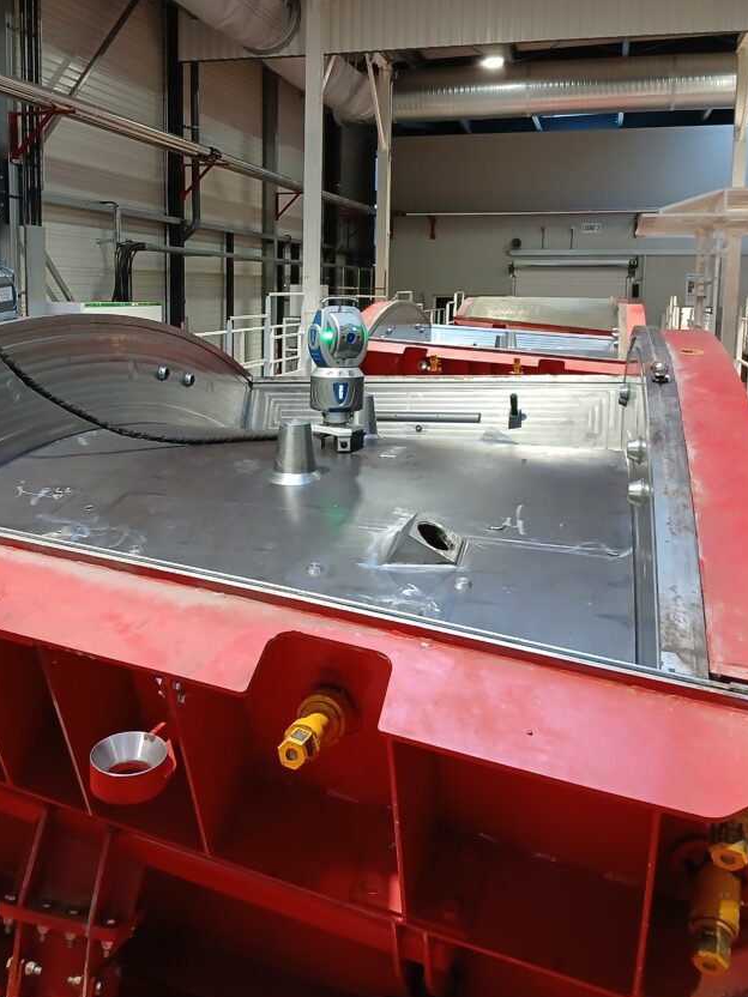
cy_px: 401
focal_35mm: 32
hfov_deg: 44.0
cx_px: 320
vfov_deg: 56.4
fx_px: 922
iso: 200
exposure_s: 1/33.3
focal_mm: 3.98
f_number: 1.8
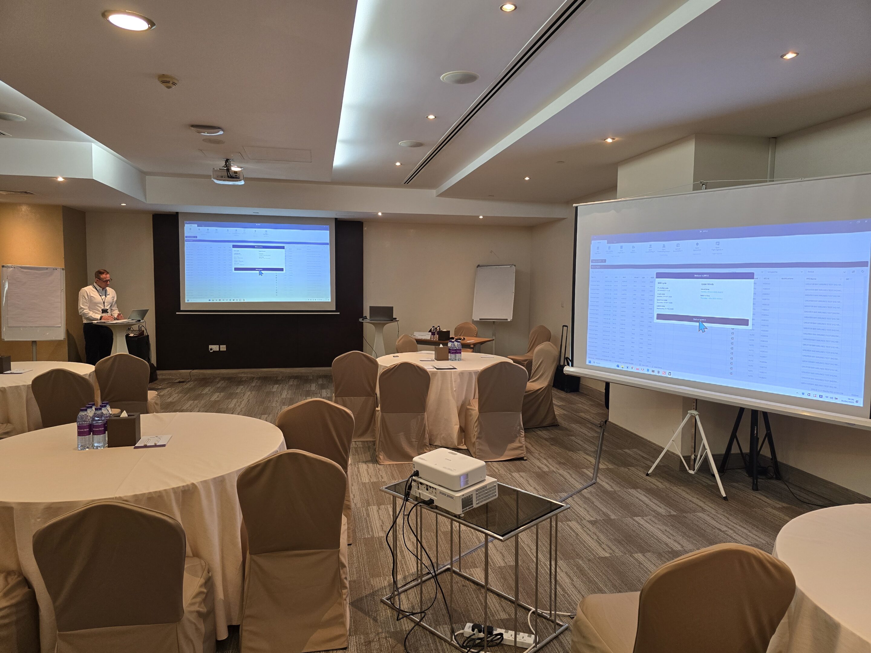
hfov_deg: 73.9
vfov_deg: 58.9
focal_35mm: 23
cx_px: 436
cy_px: 326
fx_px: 579
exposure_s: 1/100
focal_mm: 6.3
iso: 160
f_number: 1.7
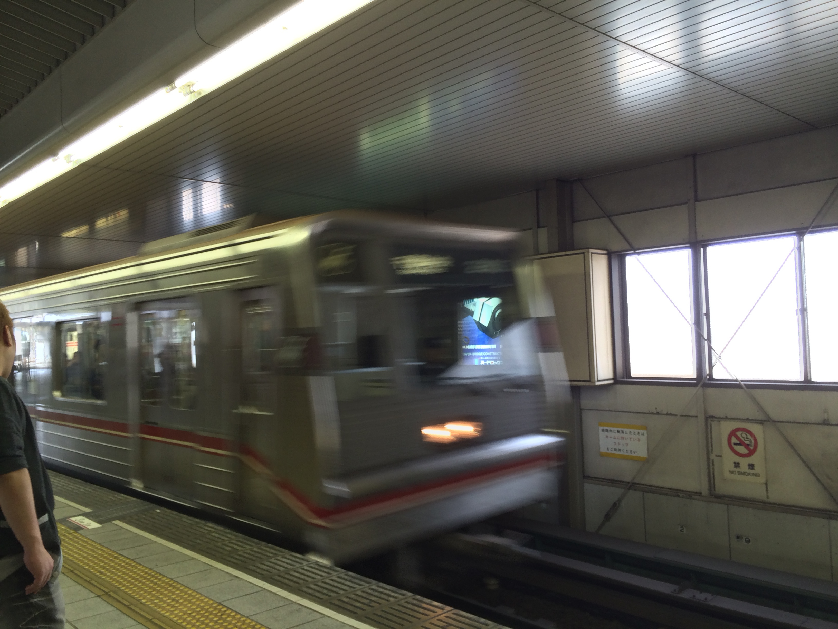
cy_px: 314
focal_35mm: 30
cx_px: 419
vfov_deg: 46.8
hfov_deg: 60.0
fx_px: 726
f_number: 2.2
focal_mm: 4.12
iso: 50
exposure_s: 1/40
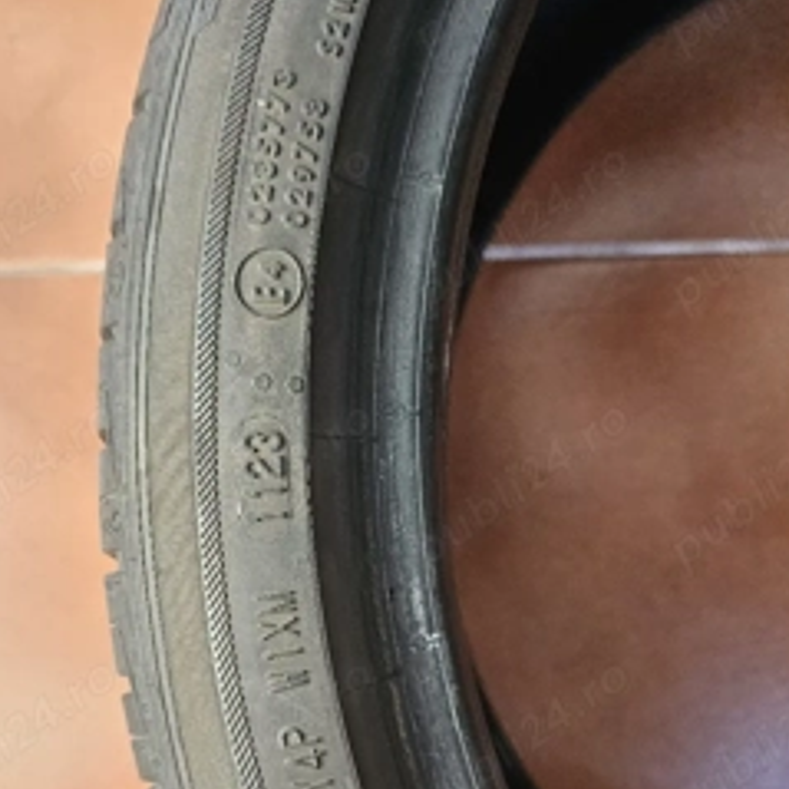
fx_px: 877
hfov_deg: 48.3
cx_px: 330
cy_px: 525
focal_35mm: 34
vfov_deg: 47.7
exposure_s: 1/204
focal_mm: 6.3
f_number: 1.7
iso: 640
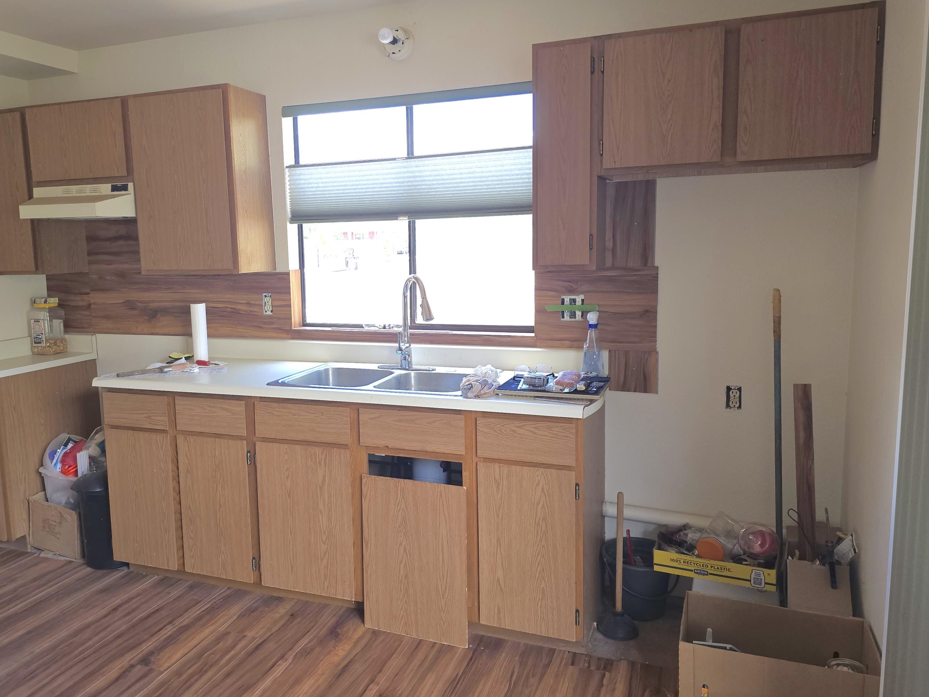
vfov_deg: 51.3
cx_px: 420
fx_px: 725
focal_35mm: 27
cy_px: 331
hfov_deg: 65.2
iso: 20
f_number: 1.7
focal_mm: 6.3
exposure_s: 1/60
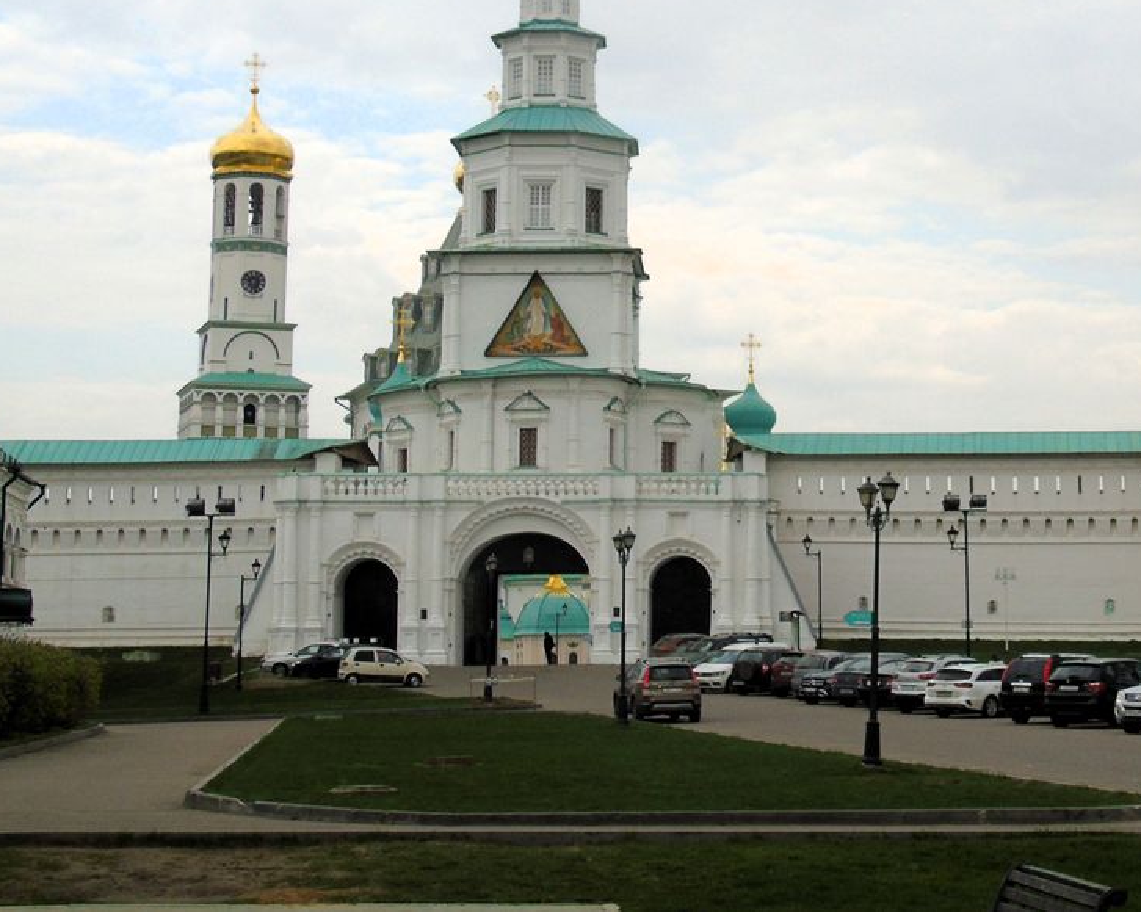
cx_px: 875
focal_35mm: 74
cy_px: 210
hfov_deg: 25.4
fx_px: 2498
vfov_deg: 20.5
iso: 80
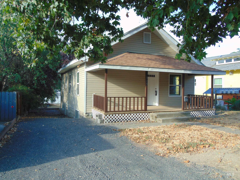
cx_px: 120
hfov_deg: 60.0
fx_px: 208
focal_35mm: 30
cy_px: 90
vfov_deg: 46.8
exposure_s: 1/200
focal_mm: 5.4
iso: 80
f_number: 3.1
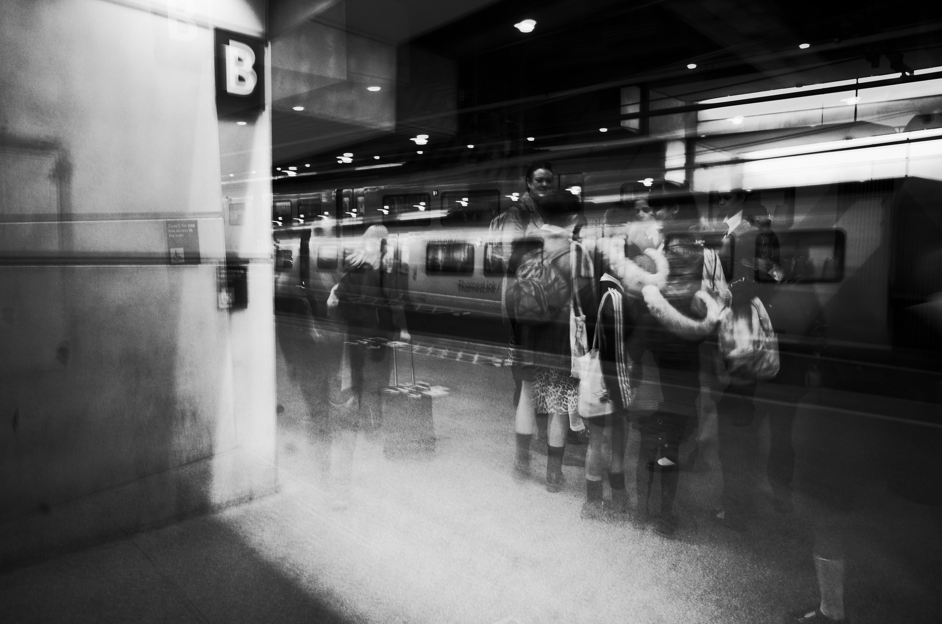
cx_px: 471
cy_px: 312
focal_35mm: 28
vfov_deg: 46.2
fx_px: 731
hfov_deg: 65.6
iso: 100
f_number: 2.8
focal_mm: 18.3
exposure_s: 1/6
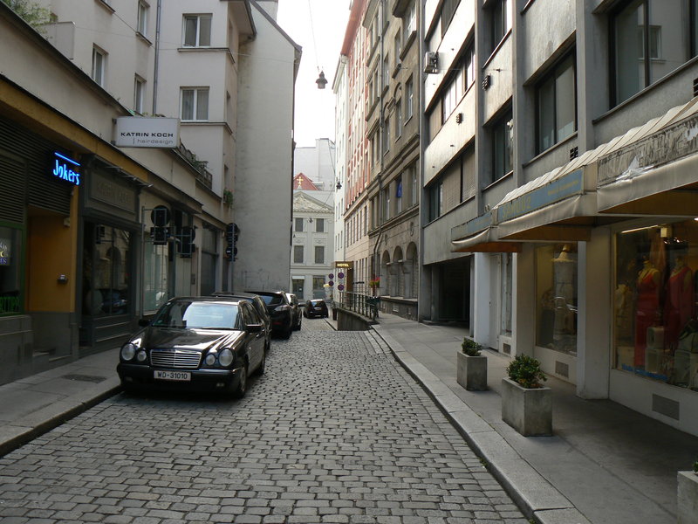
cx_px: 349
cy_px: 262
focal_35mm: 36
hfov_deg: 51.4
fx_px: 726
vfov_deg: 39.7
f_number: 4
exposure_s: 1/100
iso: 80
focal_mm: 6
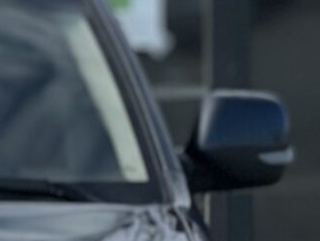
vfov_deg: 3.9
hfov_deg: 5.1
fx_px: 3517
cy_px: 227
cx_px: -242
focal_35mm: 380
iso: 100
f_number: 1.78
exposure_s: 1/3367
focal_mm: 6.86
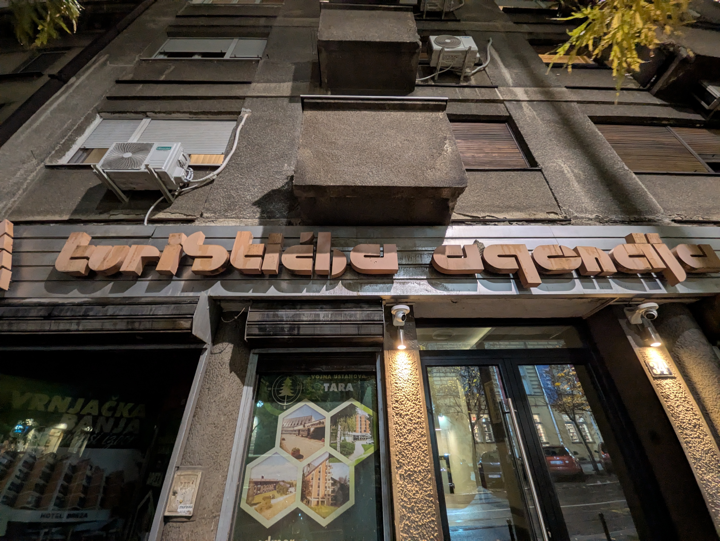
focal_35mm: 14
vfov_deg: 85.7
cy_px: 270
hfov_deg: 102.0
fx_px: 291
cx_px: 360
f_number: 2.2
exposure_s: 1/25
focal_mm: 1.83
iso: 535
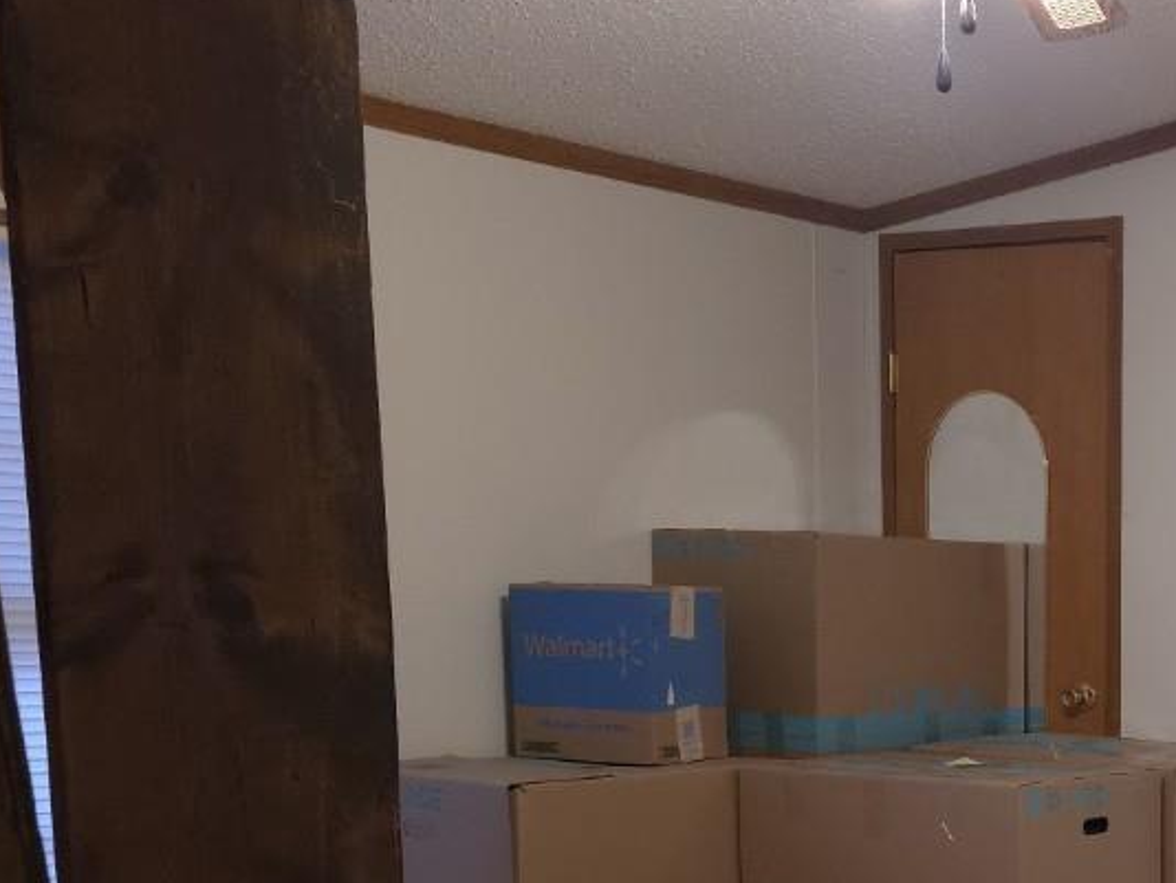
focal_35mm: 62
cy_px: 892
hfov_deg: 28.4
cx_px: 1286
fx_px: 2107
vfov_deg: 22.7
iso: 500
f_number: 1.7
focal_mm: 6.3
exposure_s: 1/60
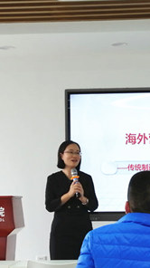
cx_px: 94
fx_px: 772
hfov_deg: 11.1
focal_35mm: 109
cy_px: 133
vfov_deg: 19.6
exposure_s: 1/50
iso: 64
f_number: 1.8
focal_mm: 3.88
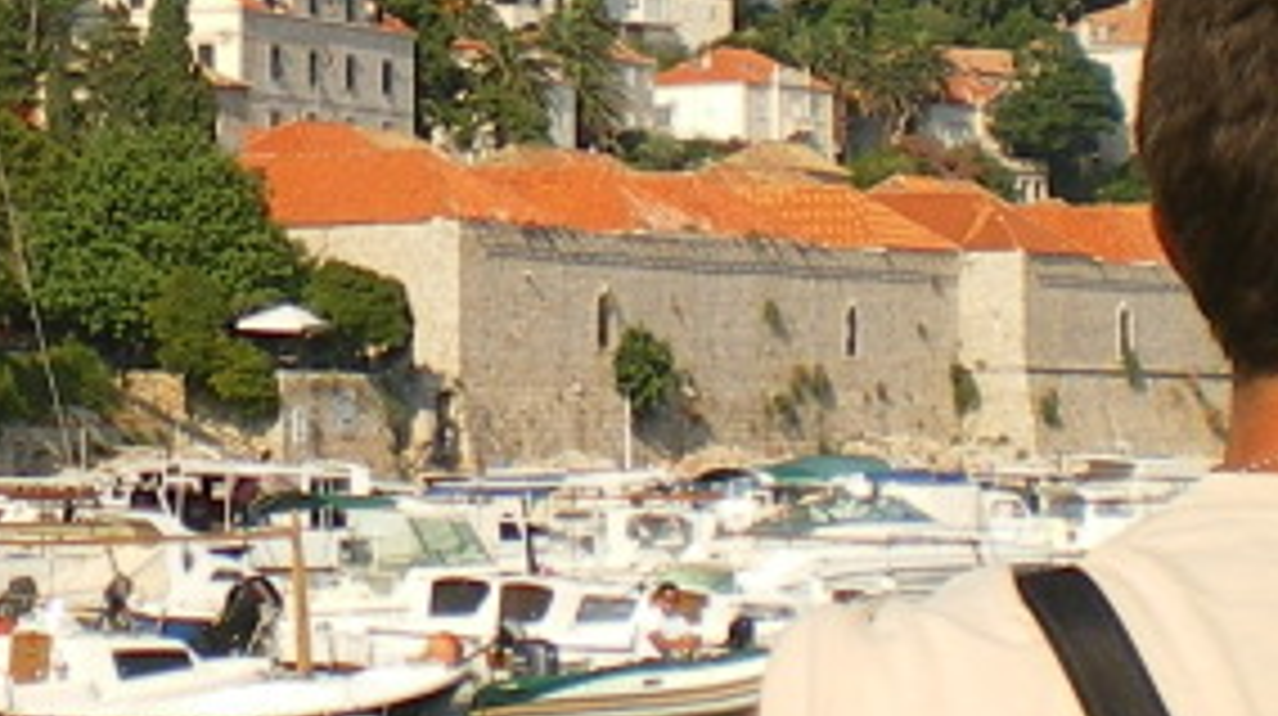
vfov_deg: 7.2
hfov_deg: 12.9
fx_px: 5619
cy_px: -122
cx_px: 189
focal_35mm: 166
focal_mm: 6.3
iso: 50
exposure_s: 1/500
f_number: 4.6
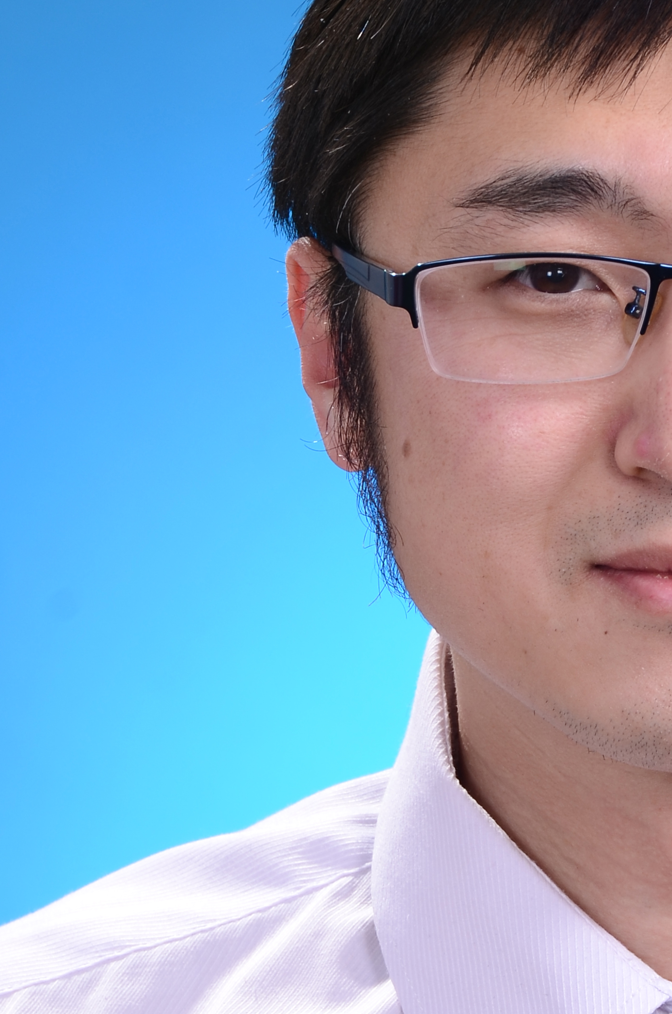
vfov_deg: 6.2
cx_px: 626
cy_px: 659
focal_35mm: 331
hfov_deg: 4.1
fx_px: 9313
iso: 100
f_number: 10
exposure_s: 1/100
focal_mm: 95
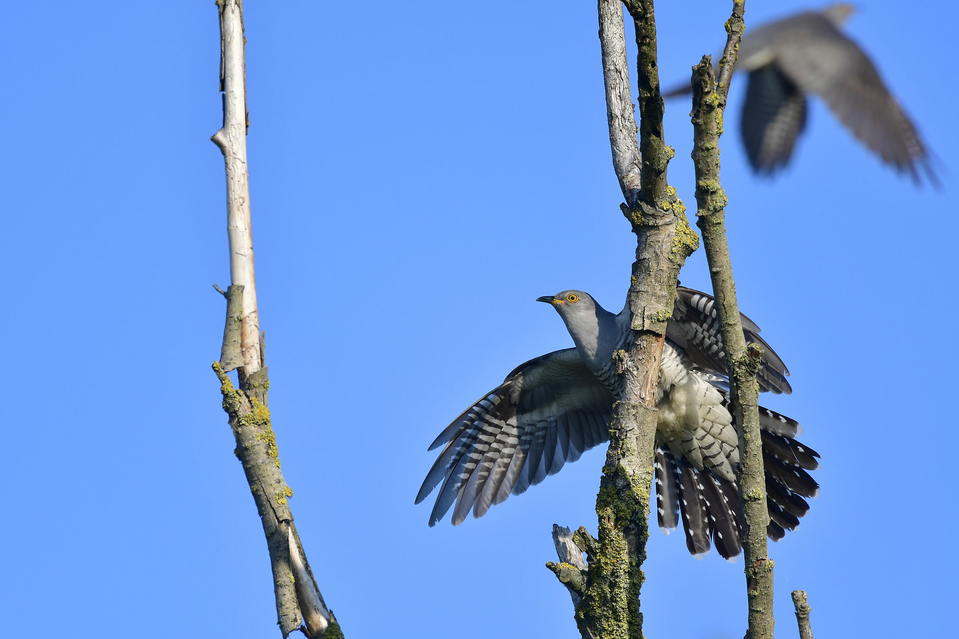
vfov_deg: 2.2
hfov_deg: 3.3
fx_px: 16781
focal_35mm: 630
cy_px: 320
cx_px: 480
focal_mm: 420
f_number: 5.6
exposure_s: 1/1250
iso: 280
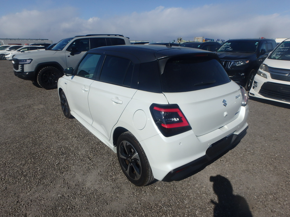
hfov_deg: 79.0
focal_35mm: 21
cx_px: 145
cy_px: 108
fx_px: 176
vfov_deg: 63.4
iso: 125
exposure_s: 1/1000
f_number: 6
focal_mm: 3.7
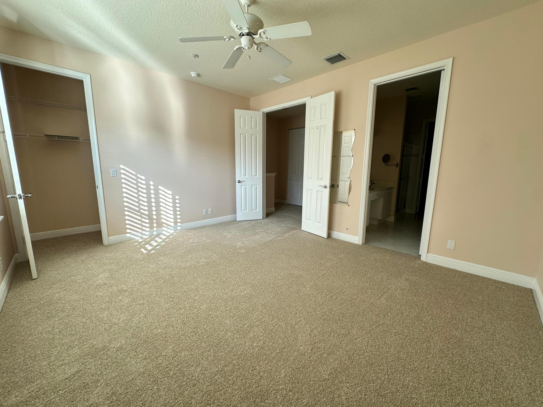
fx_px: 220
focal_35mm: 14
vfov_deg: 85.7
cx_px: 272
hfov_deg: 102.1
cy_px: 204
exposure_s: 1/99
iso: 50
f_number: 2.2
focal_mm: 2.22
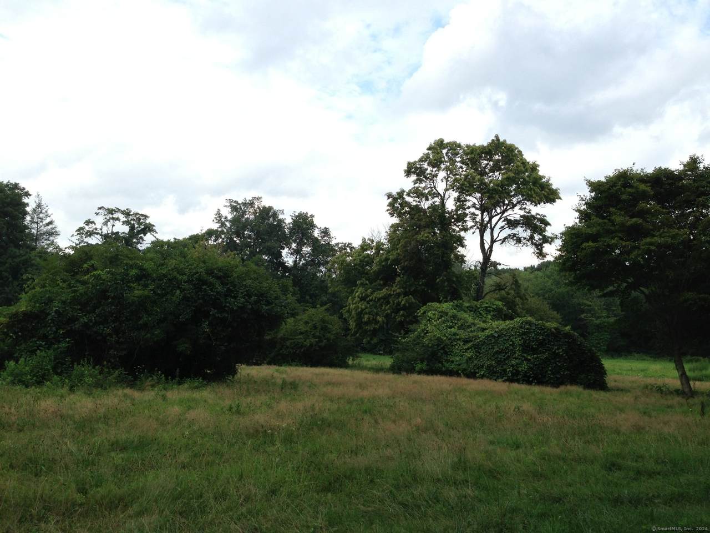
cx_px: 355
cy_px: 266
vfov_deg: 42.9
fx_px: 677
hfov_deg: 55.4
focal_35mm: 33
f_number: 2.4
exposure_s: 1/985
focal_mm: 4.13
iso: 50
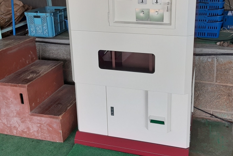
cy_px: 45
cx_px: 130
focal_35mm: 39
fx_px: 252
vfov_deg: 33.7
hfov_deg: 49.5
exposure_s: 1/161
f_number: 1.9
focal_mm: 2.91
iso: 40
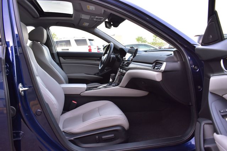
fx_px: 170
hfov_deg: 67.4
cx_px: 114
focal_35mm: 27
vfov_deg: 47.9
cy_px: 76
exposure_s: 1/40
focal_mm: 18
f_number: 7.1
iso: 400
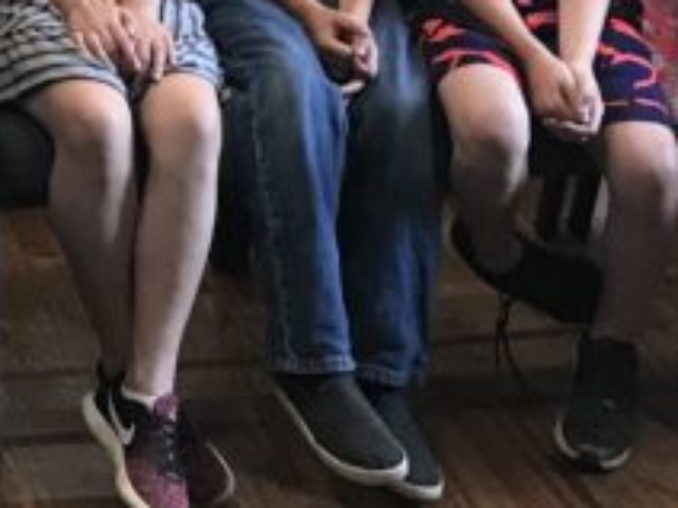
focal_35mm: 135
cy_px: -422
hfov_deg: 13.6
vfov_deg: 10.3
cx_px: -374
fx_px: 2644
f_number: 1.8
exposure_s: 1/17
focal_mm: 3.99
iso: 40
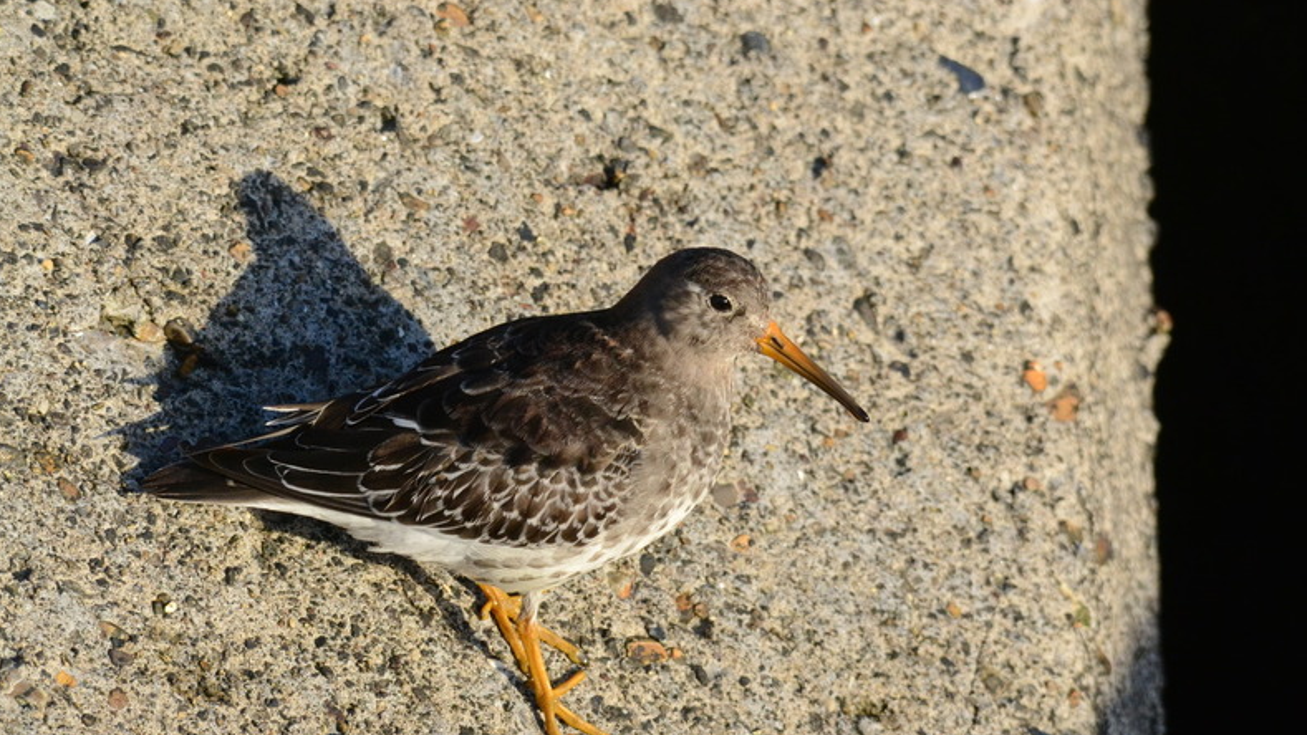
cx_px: 648
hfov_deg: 4.7
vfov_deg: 2.6
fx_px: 16013
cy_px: 433
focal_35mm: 462
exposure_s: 1/1250
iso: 1600
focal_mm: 290
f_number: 10
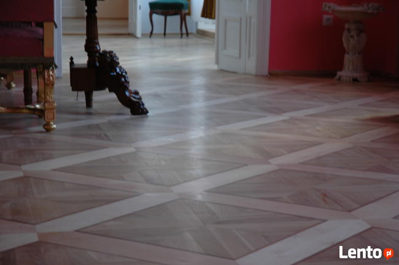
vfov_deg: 14.7
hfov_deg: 21.9
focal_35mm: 93
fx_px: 1030
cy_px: 132
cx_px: 200
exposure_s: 1/6
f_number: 4.5
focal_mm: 62
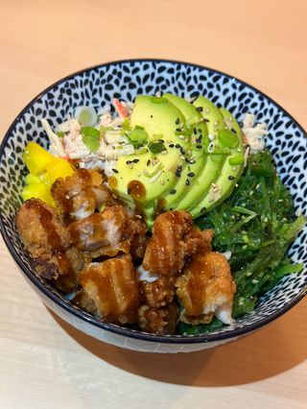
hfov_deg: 30.3
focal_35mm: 48
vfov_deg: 39.6
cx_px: 154
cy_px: 204
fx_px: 567
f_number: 1.78
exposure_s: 1/50
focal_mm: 6.86
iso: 320
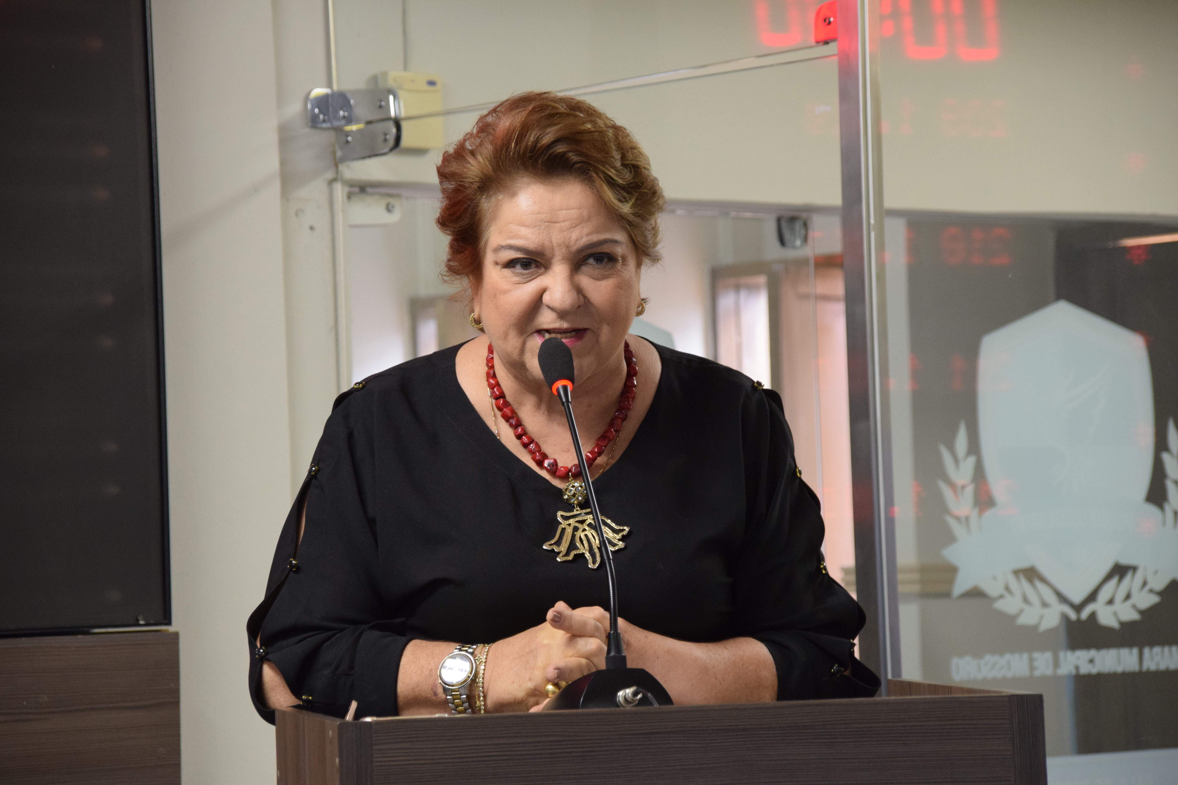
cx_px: 589
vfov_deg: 8.3
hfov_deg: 12.5
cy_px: 392
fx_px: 5399
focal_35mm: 165
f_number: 5.6
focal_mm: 110
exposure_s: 1/60
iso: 1600
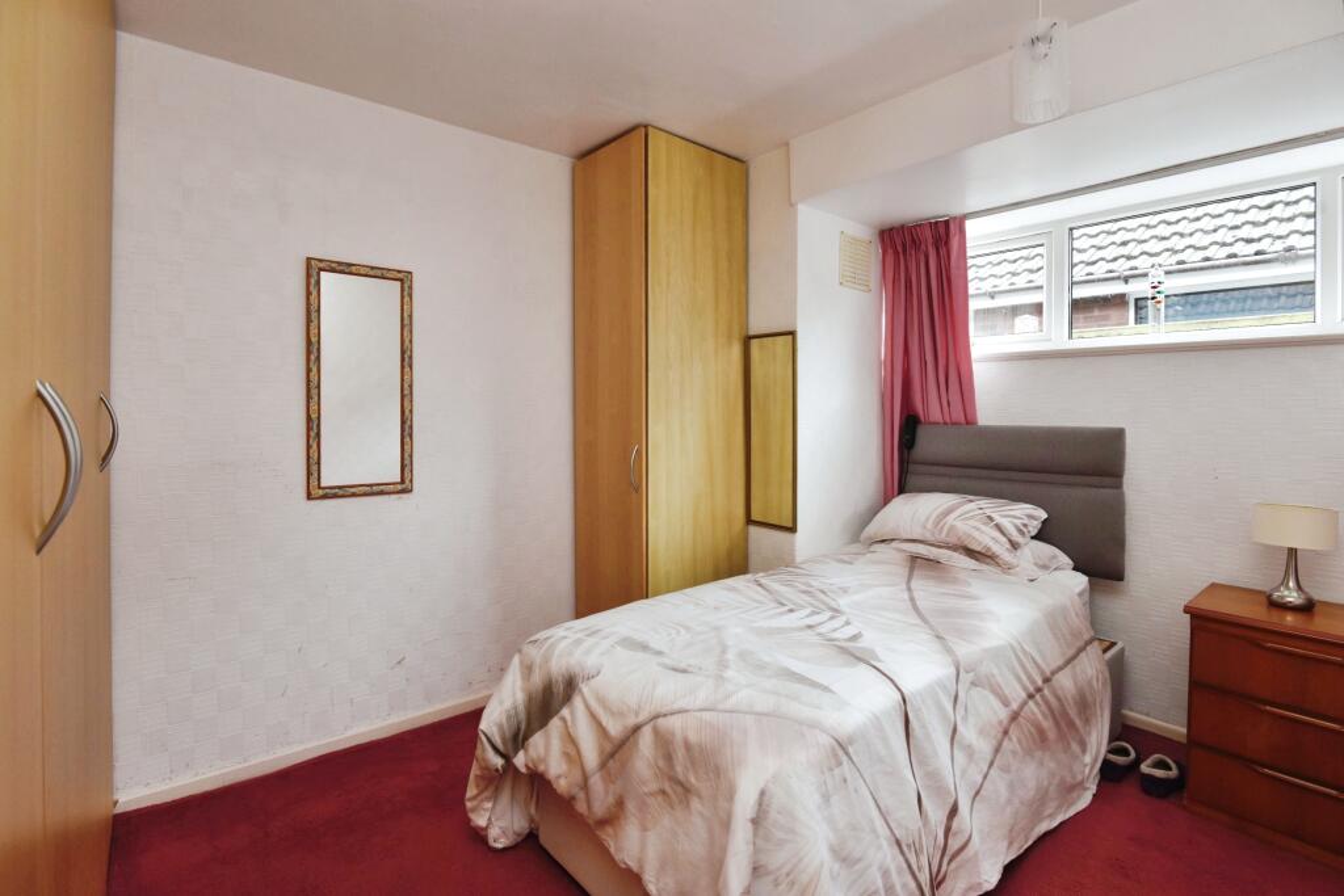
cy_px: 448
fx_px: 597
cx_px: 672
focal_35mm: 16
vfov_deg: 73.8
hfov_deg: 96.7
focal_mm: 16
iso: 500
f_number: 6.3
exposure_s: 1/20
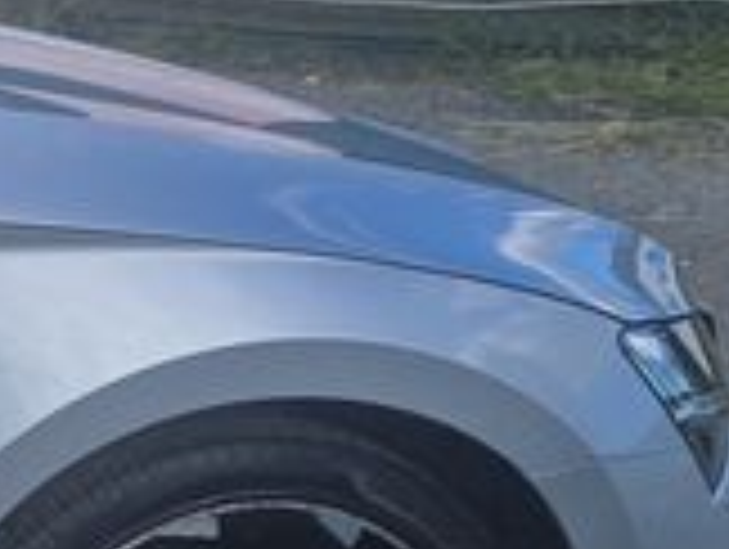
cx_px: -1422
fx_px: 3058
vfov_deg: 10.2
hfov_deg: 10.2
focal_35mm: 145
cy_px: 446
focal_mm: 5.4
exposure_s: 1/860
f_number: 1.8
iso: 50
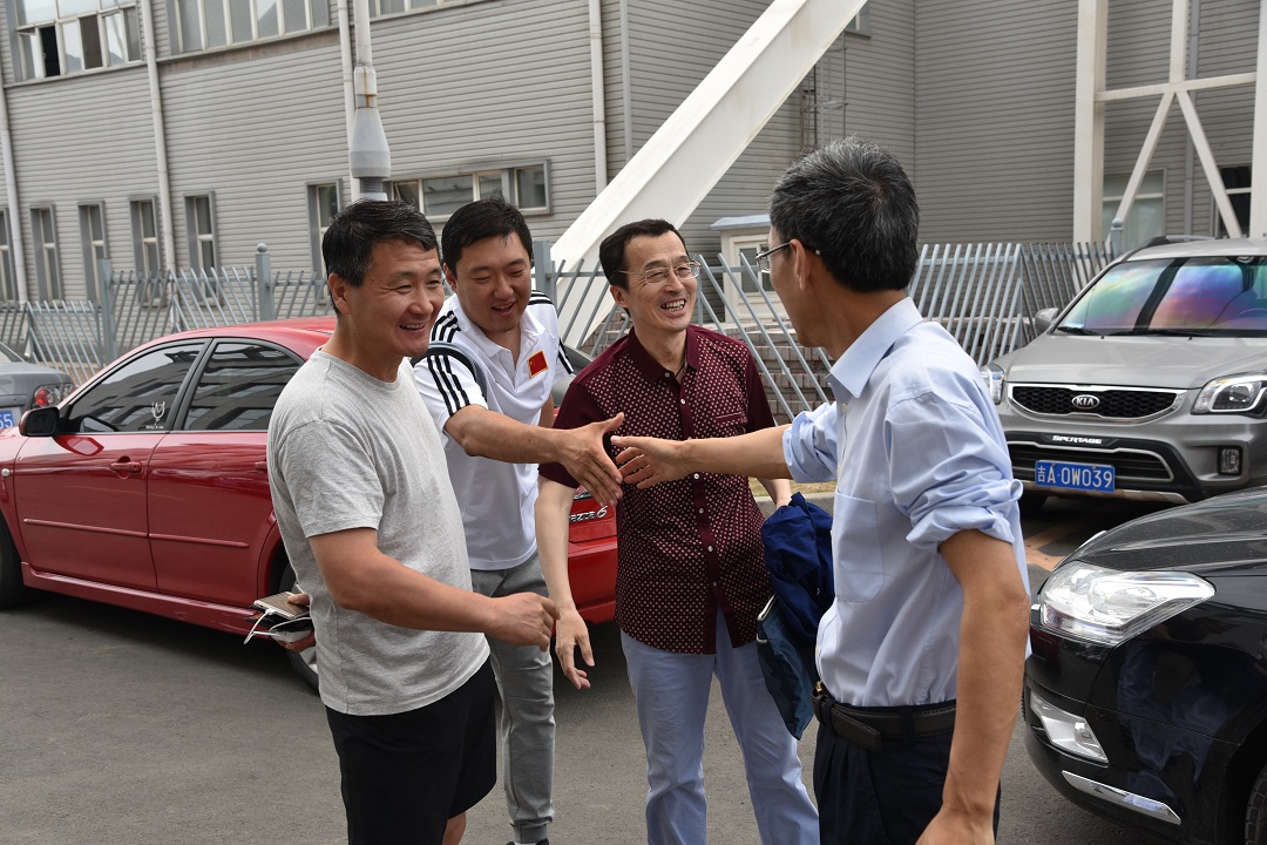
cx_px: 634
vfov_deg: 35.1
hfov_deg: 50.7
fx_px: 1337
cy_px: 422
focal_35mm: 38
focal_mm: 38
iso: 400
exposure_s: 1/250
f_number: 8
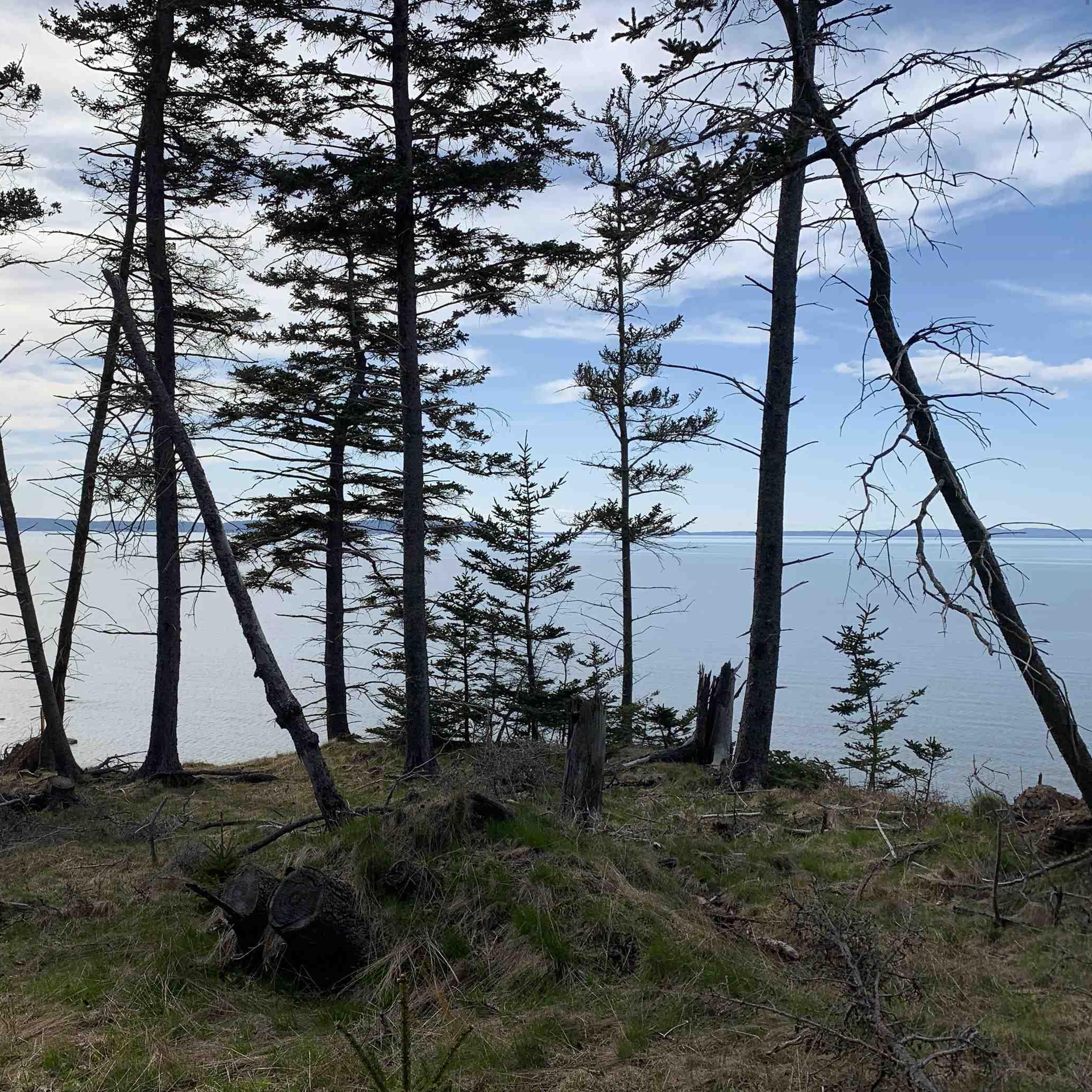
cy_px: 572
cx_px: 367
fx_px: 1213
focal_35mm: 34
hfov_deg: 47.7
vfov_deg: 48.4
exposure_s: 1/3185
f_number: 1.8
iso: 25
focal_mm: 4.25
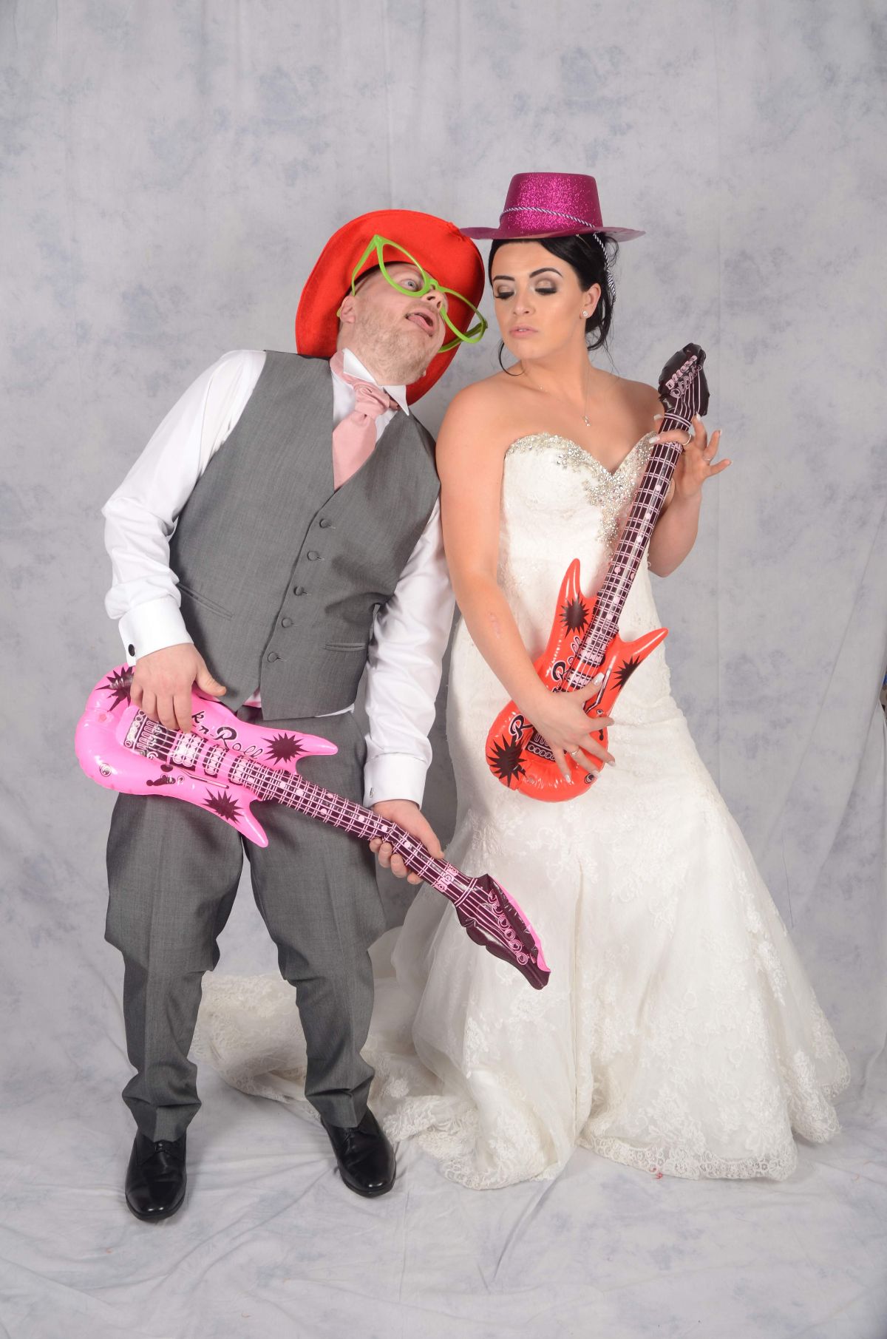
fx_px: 1225
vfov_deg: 57.3
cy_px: 670
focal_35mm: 33
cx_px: 444
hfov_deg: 39.8
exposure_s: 1/125
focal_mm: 22
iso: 200
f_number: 5.6
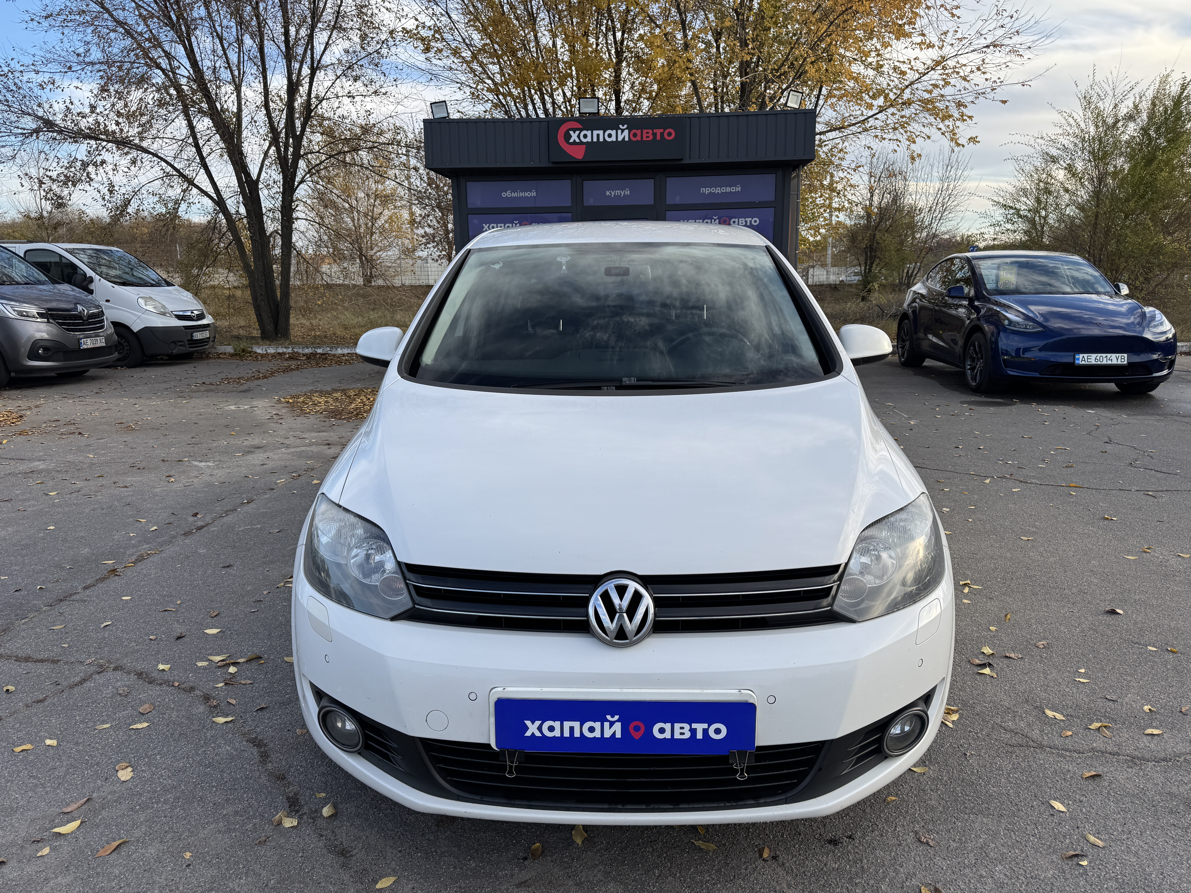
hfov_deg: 71.6
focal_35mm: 24
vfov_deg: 56.8
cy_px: 446
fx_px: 826
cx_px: 596
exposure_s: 1/1261
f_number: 1.78
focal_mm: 6.76
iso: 80
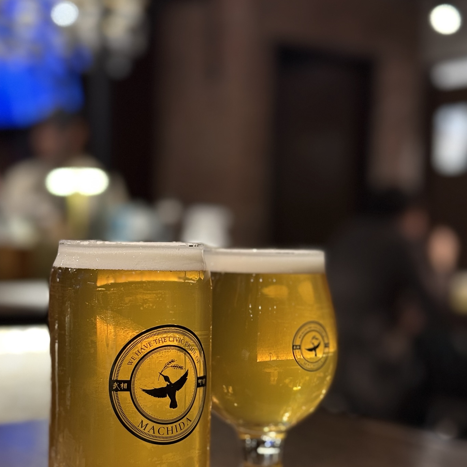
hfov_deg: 27.7
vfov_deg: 27.5
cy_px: 327
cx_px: 224
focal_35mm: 62
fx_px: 946
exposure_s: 1/50
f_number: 1.78
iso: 250
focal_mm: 6.76
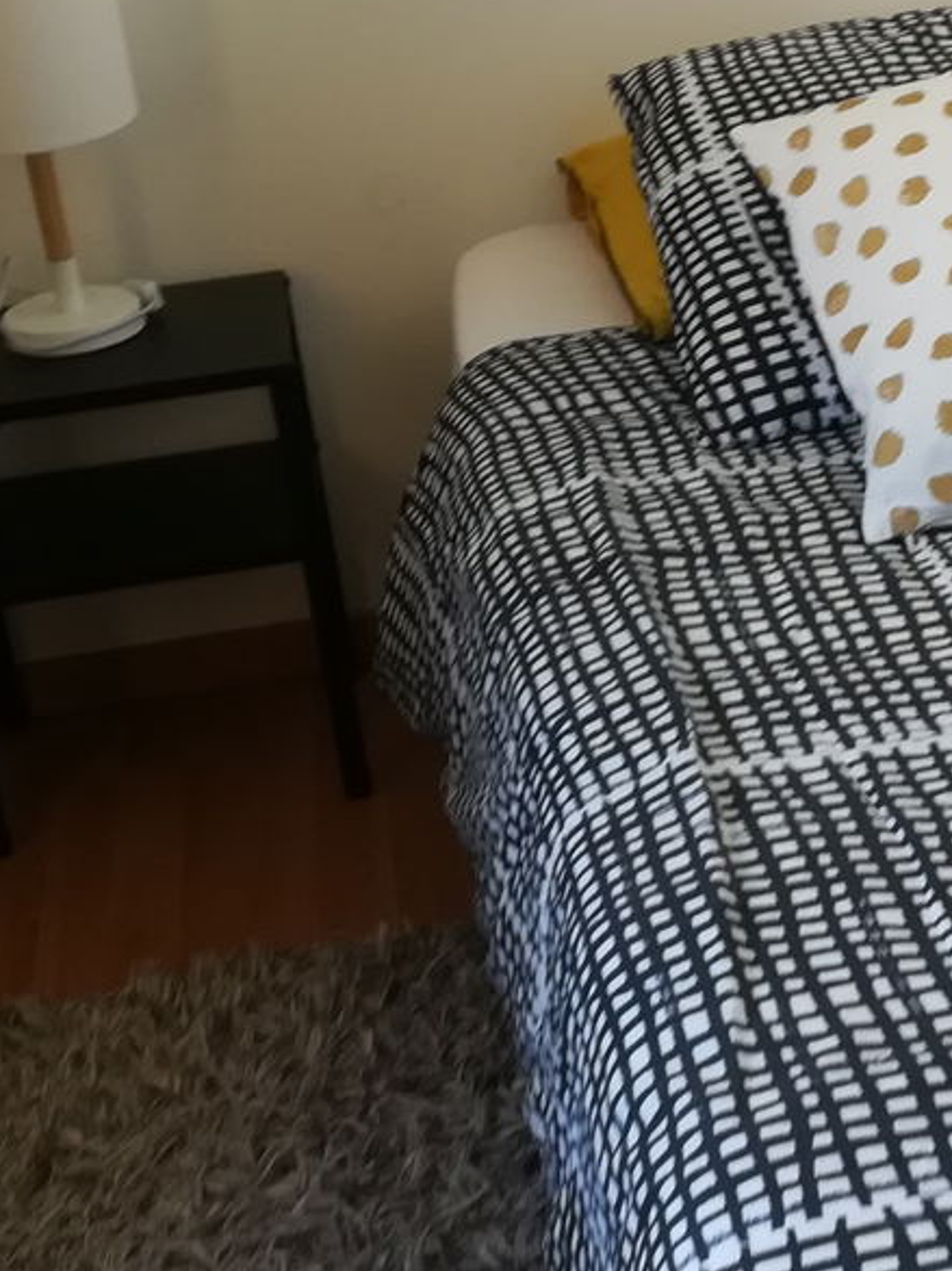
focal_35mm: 71
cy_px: 612
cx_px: 674
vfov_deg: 27.4
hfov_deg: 20.6
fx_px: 2605
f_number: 2.2
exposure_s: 1/33.3
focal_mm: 3.83
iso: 160
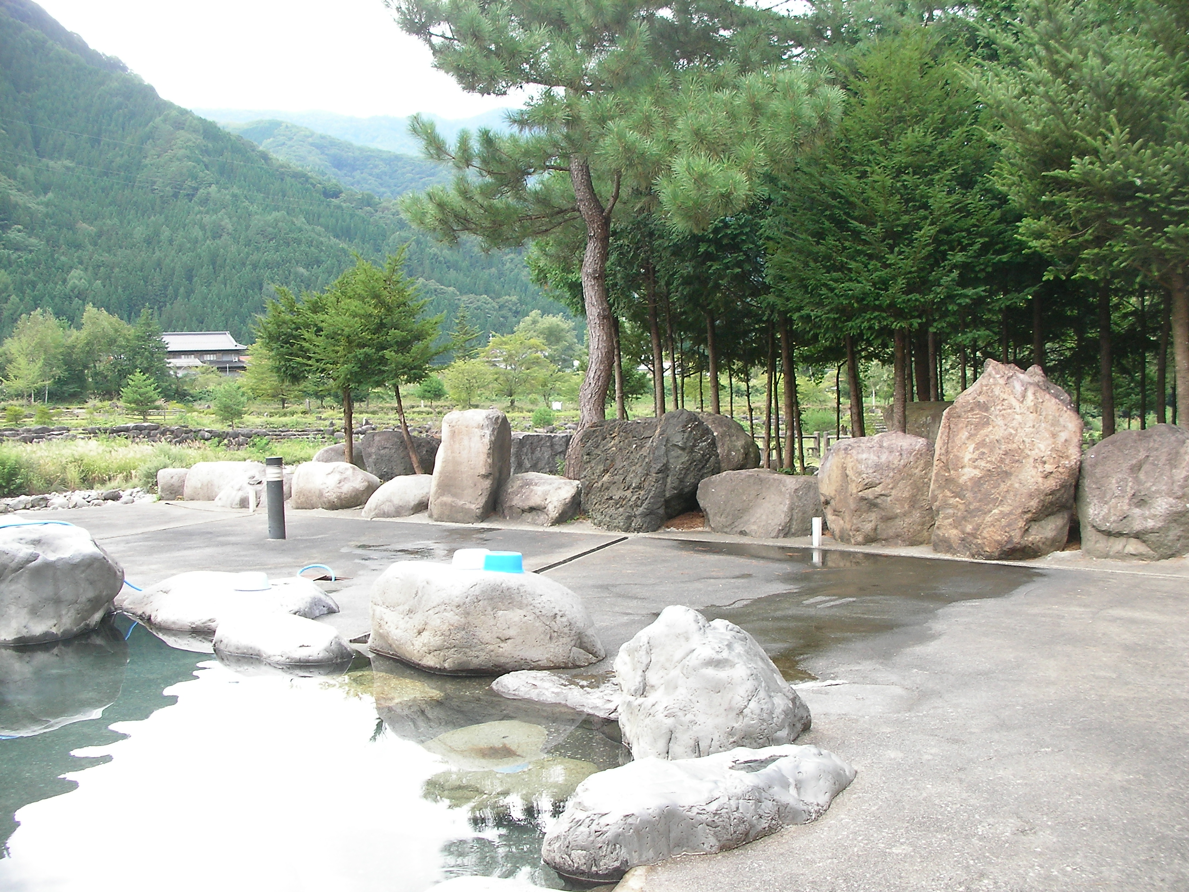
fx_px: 1305
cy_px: 446
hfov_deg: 49.0
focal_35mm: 38
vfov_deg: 37.7
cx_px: 594
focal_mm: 6.3
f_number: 4
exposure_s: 1/83.4
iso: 50
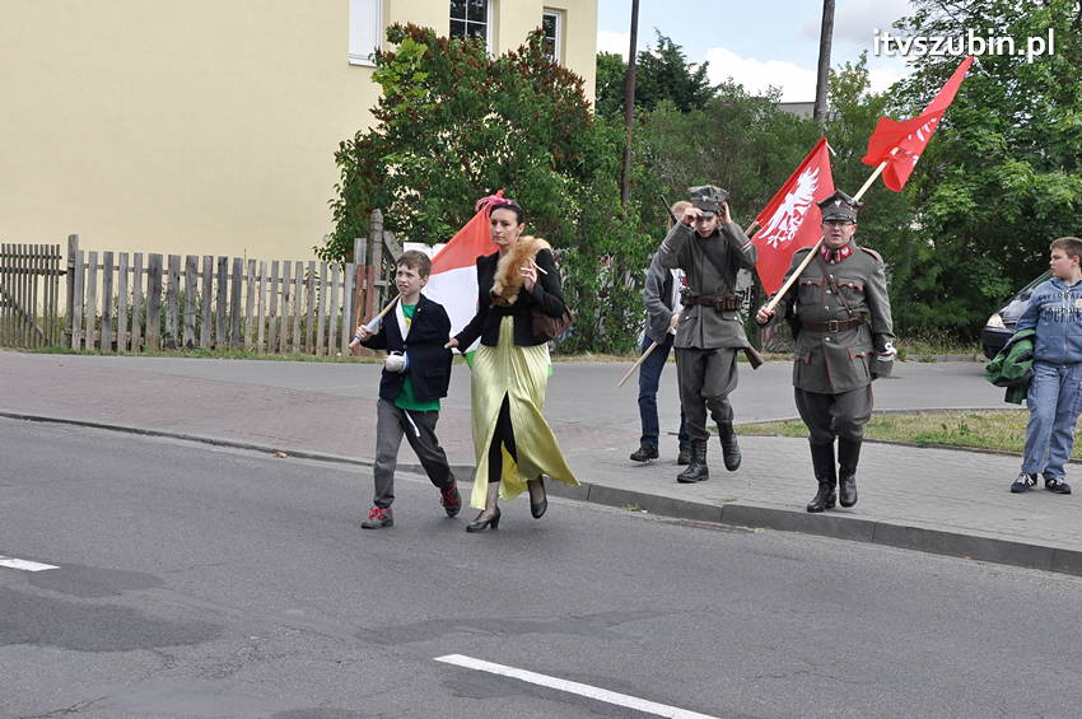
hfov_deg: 31.9
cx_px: 541
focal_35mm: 63
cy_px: 360
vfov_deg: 21.5
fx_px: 1892
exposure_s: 1/640
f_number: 13
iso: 1250
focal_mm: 42
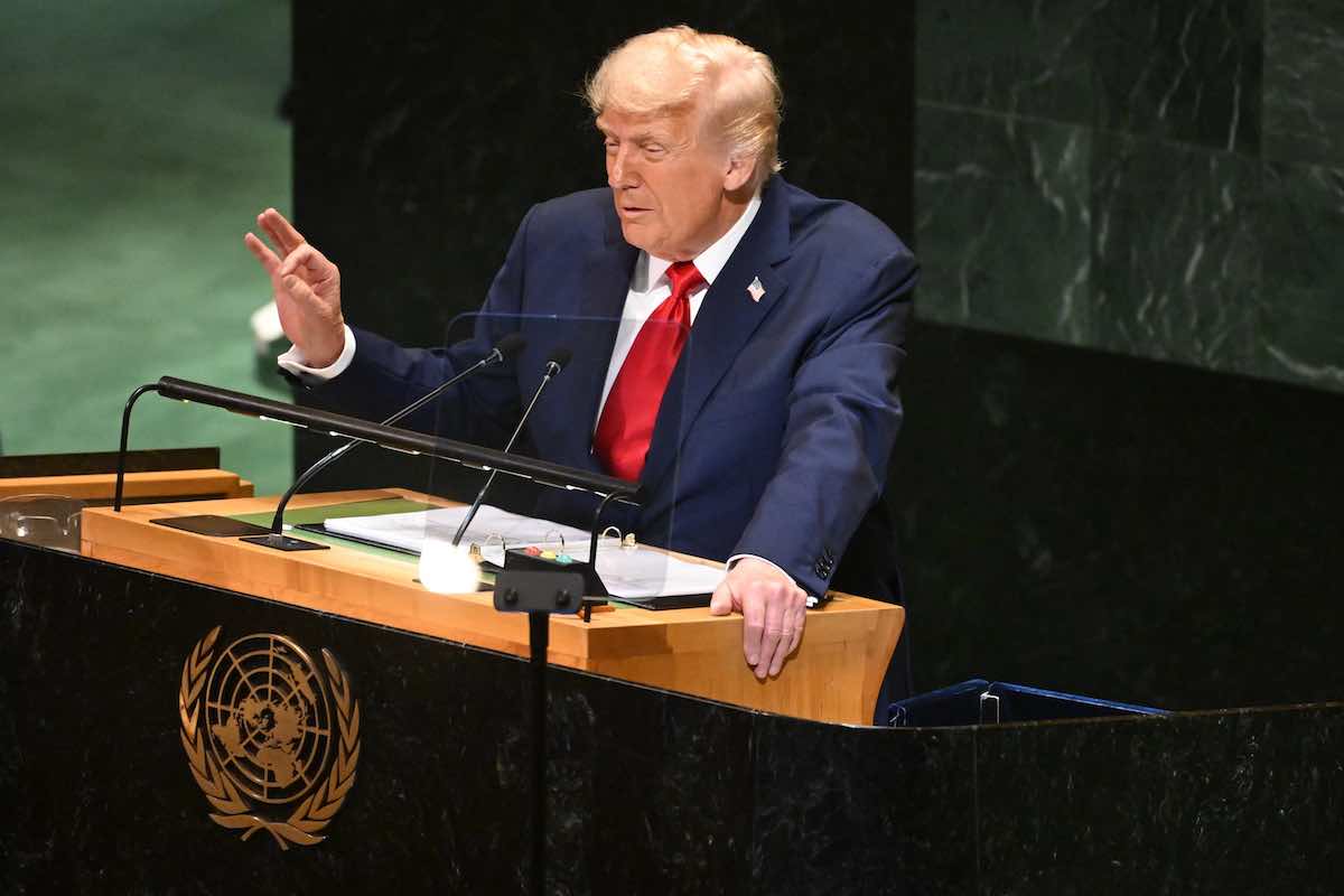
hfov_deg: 5.6
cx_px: 672
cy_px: 448
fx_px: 13812
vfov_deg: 3.7
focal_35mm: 370
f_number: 4.5
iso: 8000
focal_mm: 370
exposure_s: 1/400
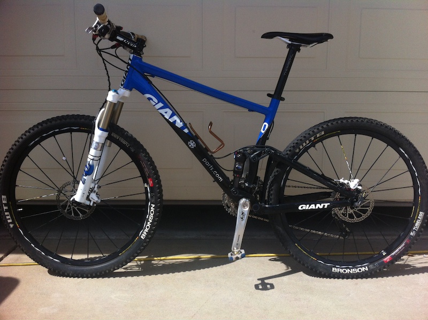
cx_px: 214
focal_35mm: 35
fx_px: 432
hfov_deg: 52.7
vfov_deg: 40.6
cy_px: 160
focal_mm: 3.85
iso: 80
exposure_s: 1/1077
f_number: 2.8
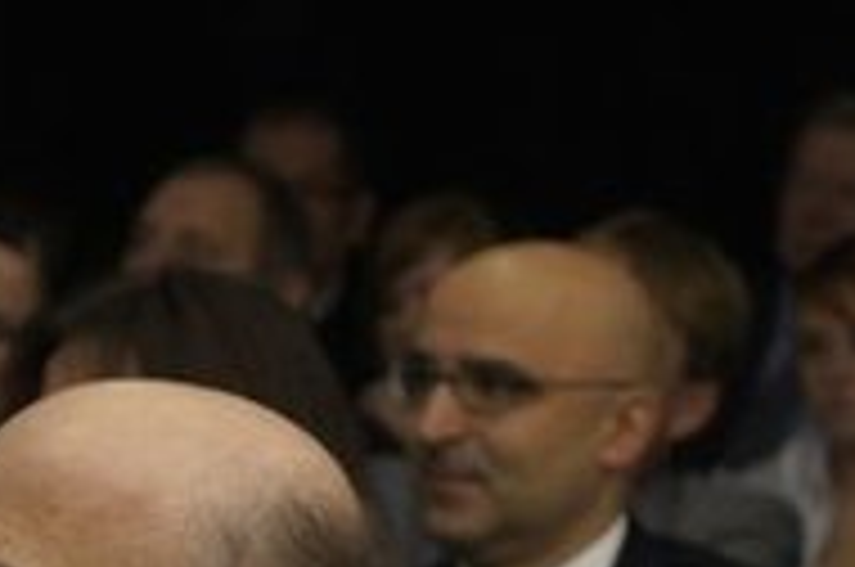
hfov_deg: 5.7
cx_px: 999
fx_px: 8512
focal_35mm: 359
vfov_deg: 3.8
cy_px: 576
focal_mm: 70
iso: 200
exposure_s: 1/125
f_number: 5.6
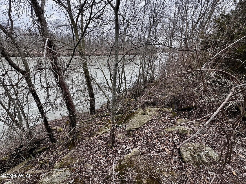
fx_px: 100
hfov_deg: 102.1
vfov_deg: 85.7
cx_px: 123
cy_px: 92
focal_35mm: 14
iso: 40
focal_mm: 2.22
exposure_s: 1/104
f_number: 2.2
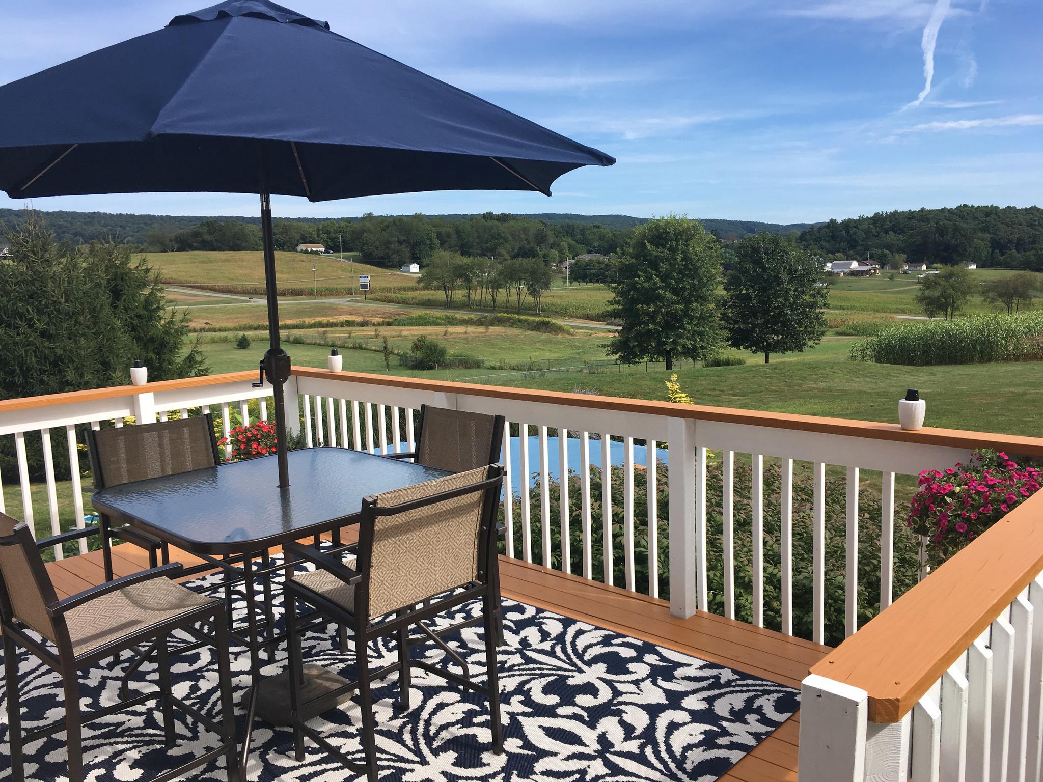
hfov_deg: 61.7
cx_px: 522
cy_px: 391
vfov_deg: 48.2
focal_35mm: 29
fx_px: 874
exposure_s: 1/1538
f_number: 2.2
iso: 25
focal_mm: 4.15
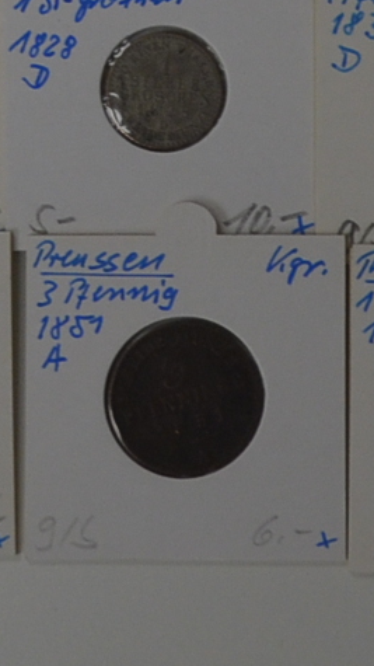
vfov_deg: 9.1
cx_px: 182
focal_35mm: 228
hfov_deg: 5.3
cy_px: -421
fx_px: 4022
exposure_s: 1/125
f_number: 5.6
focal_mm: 28
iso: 400
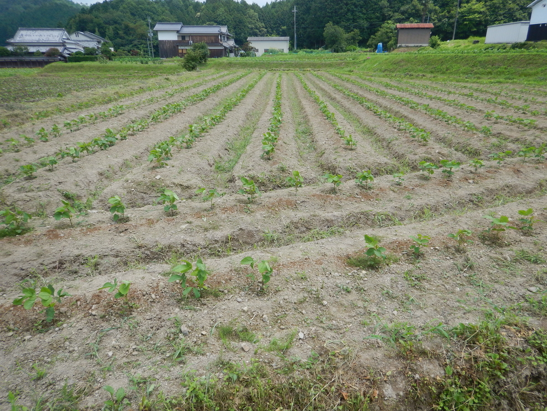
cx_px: 274
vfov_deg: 56.8
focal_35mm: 24
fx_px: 379
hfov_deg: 71.6
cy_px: 206
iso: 125
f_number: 2.8
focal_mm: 4.3
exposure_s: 1/1250
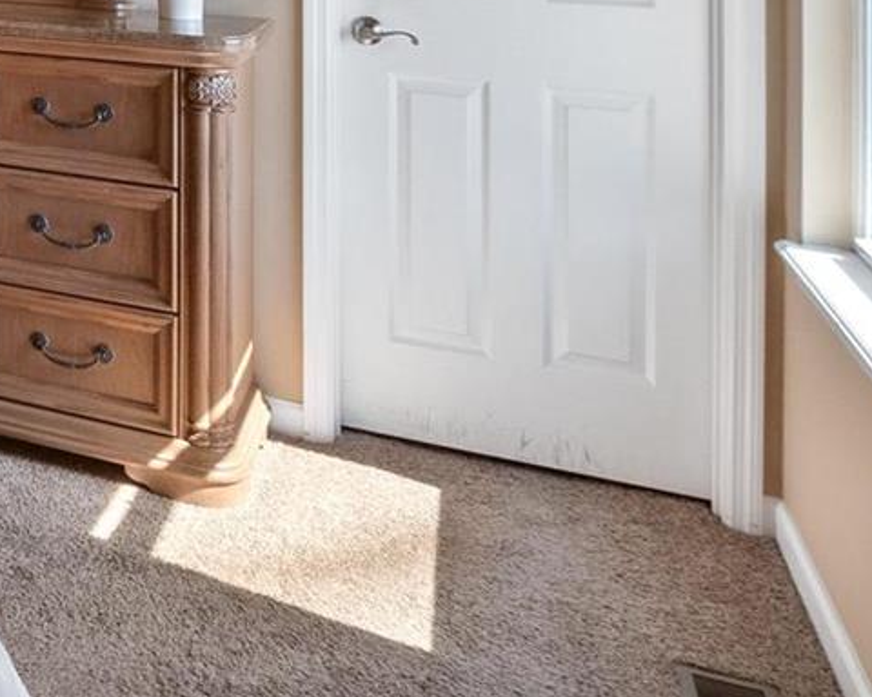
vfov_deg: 26.8
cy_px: -136
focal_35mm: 50
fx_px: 1290
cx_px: -507
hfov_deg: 25.5
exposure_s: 1/6
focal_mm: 8
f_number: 8
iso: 400
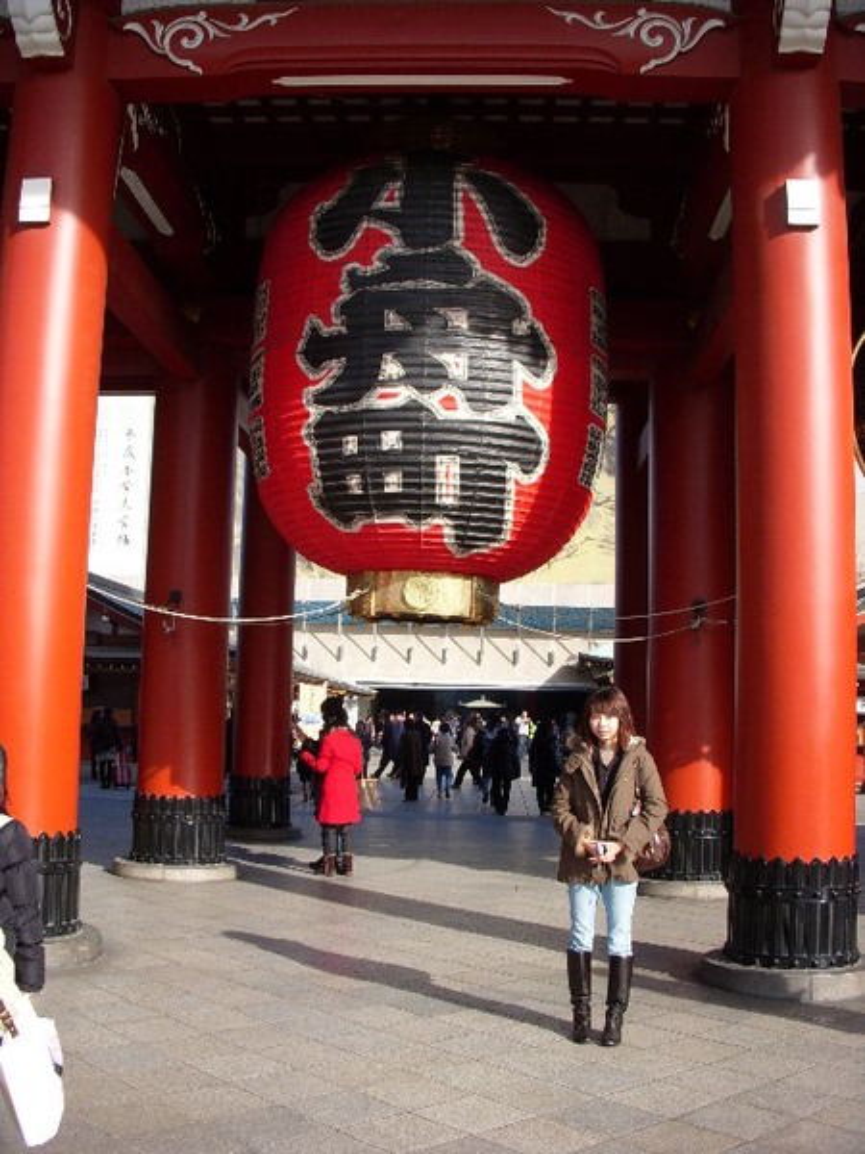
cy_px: 577
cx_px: 432
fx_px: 1266
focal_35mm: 38
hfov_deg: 37.7
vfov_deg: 49.0
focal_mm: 6.3
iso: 100
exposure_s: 1/500
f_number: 3.3
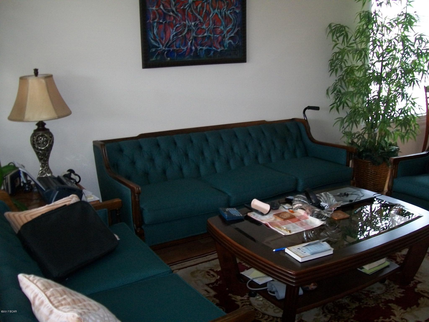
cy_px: 161
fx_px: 446
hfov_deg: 51.4
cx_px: 214
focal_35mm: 36
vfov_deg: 39.7
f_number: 2.7
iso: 160
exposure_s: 1/30
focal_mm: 6
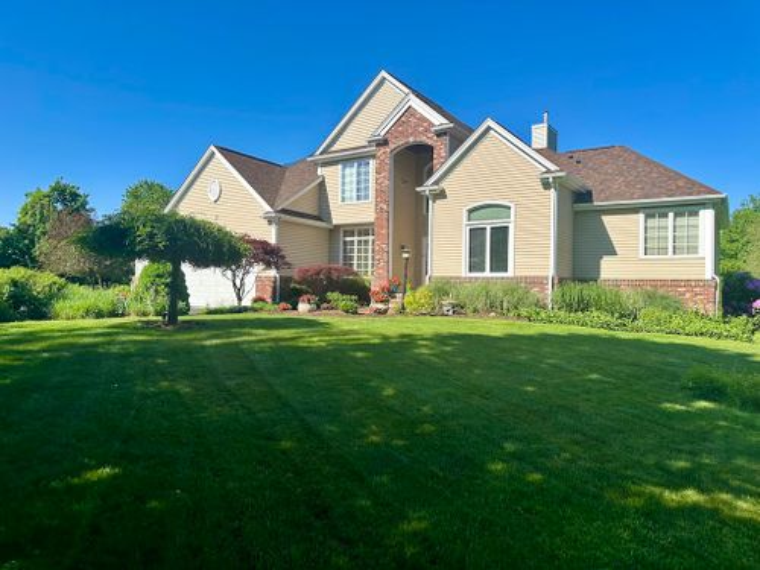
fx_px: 527
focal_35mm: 24
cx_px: 380
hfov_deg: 71.6
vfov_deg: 56.8
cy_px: 285
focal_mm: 6.86
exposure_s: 1/3717
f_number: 1.78
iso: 80
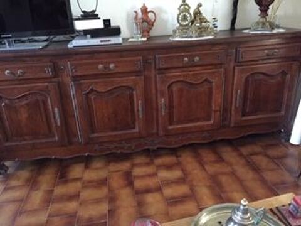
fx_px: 252
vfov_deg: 48.2
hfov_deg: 61.7
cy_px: 113
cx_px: 150
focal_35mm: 29
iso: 400
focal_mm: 4.15
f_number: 2.2
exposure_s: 1/17
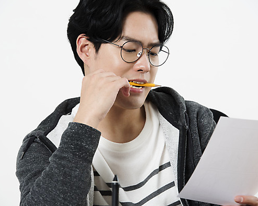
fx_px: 1481
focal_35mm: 194
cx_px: 126
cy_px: 102
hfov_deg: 10.0
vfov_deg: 8.0
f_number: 8
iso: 64
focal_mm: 170
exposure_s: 1/125
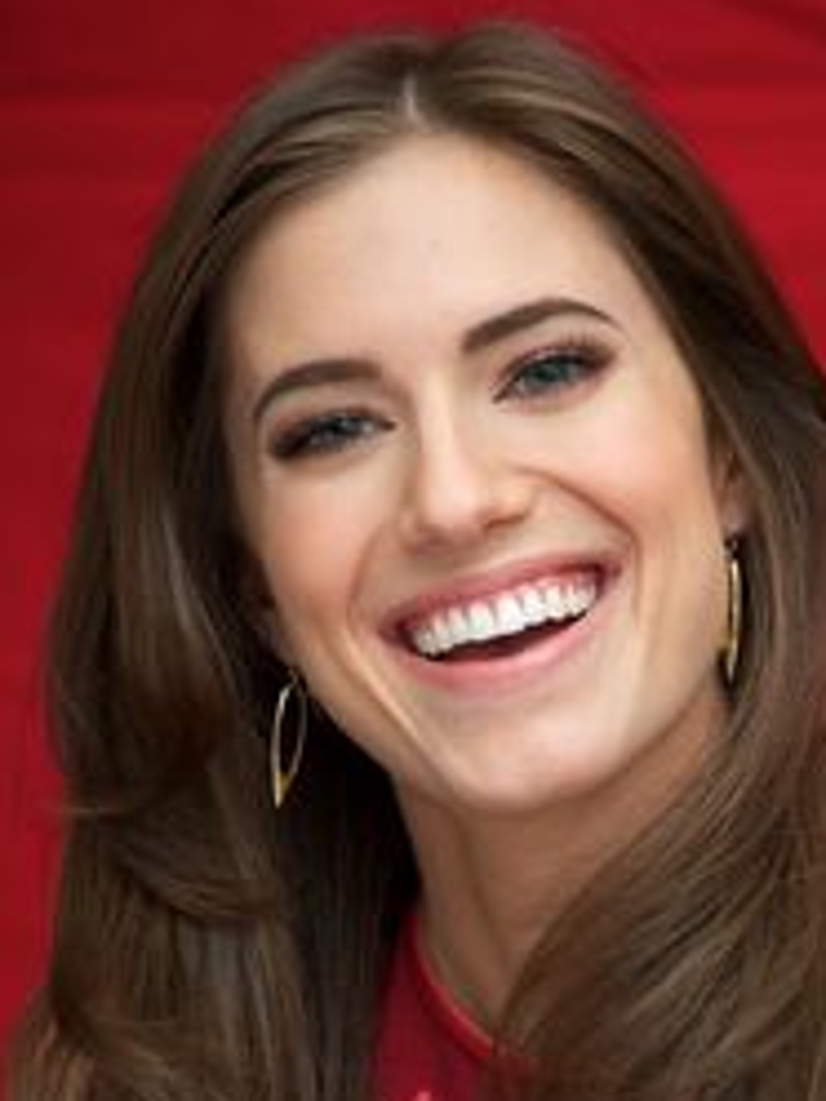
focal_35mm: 464
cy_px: 666
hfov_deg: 3.2
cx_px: 582
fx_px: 14762
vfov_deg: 4.3
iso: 800
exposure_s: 1/100
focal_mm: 300
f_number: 5.6
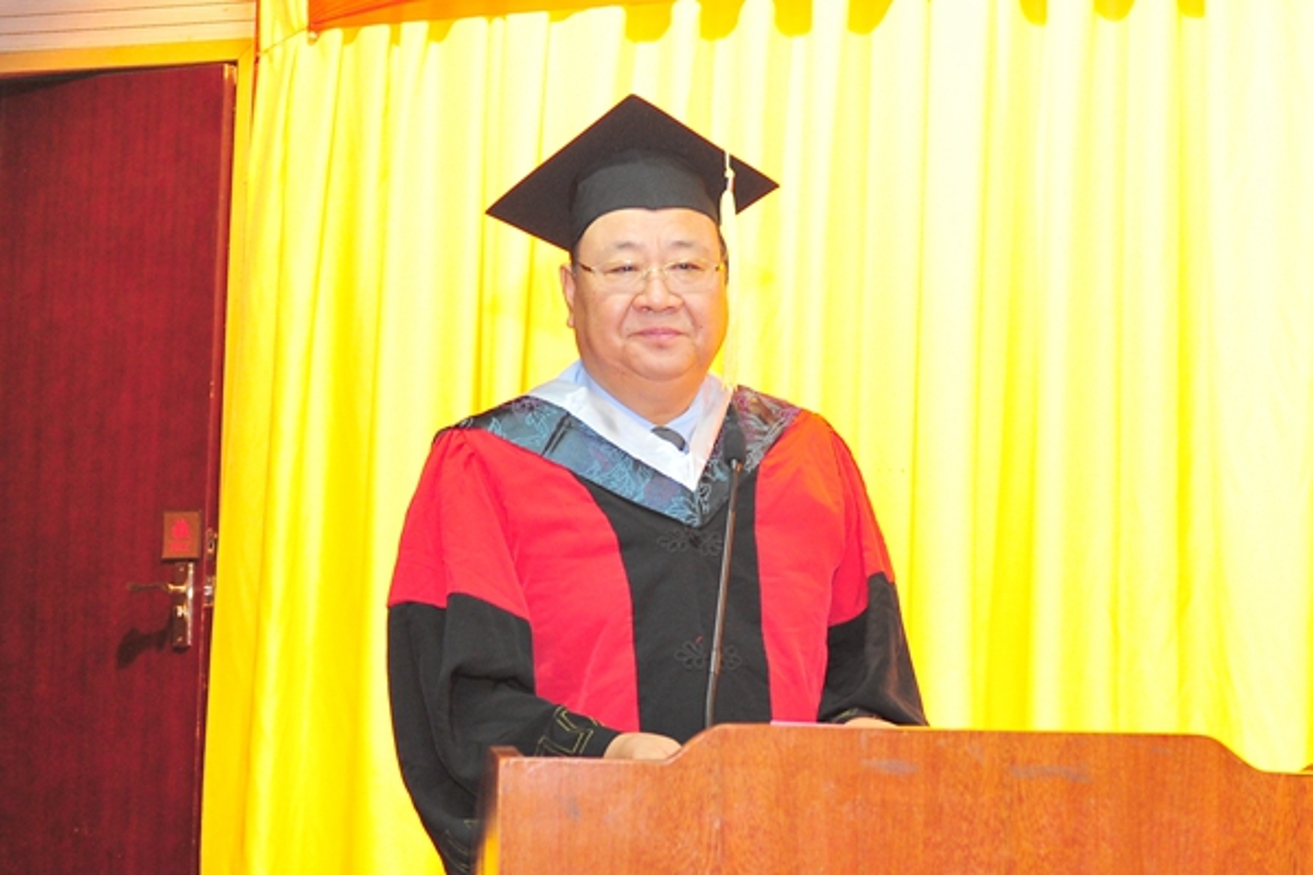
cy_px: 438
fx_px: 1131
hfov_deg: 60.3
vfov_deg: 42.3
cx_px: 656
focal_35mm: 31
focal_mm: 31
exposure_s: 1/125
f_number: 3.5
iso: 800
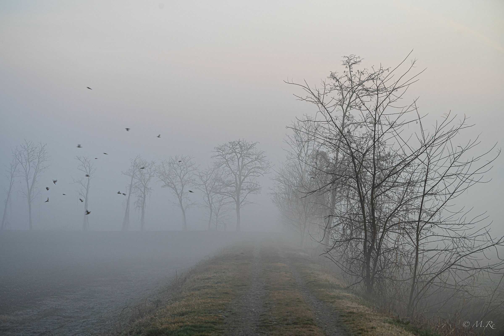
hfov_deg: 20.4
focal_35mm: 100
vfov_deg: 13.7
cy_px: 168
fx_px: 1400
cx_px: 252
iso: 140
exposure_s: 1/125
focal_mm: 100
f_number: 6.3
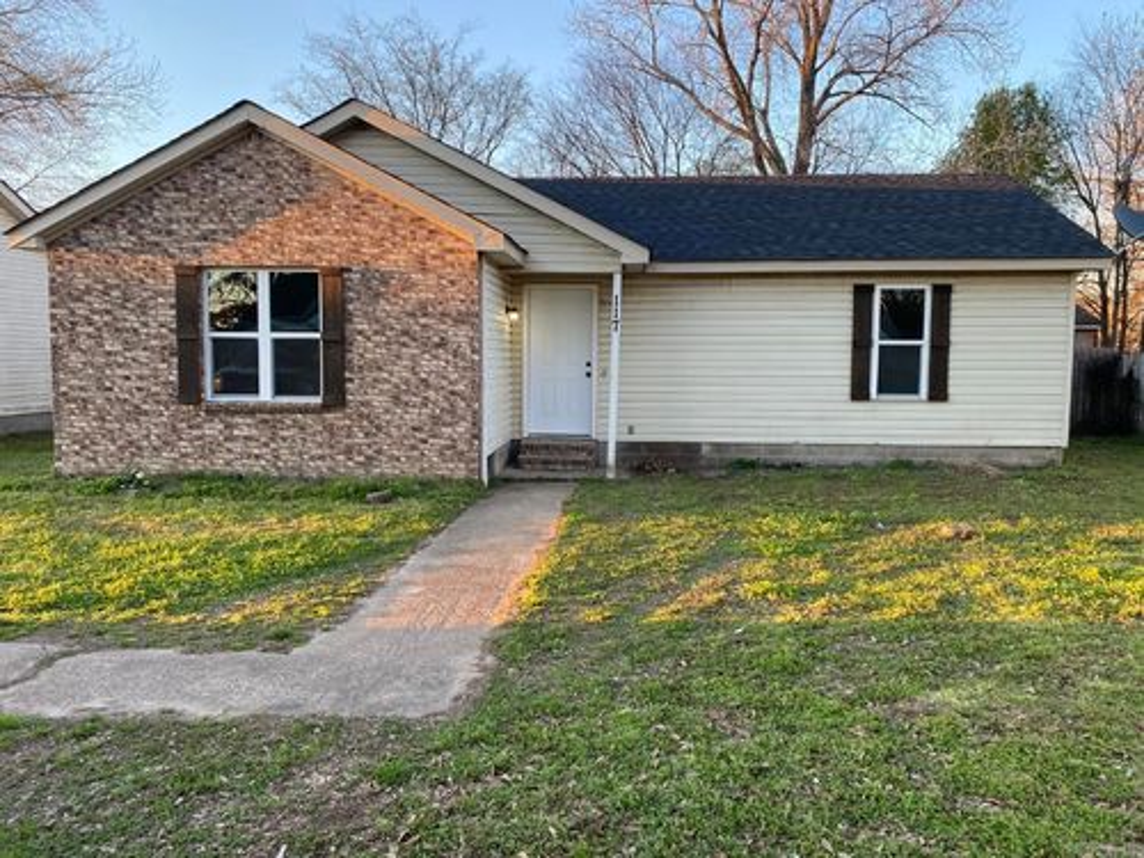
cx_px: 572
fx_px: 859
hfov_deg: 67.3
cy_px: 429
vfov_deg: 53.1
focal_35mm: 26
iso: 50
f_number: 1.8
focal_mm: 4.25
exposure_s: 1/122
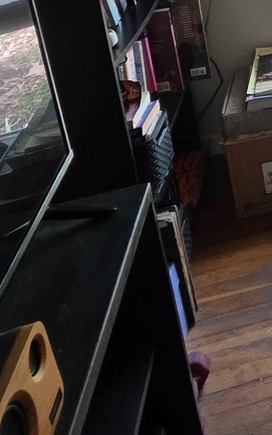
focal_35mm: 59
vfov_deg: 27.8
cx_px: 527
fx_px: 700
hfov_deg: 17.0
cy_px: -149
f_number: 1.9
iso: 320
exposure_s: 1/120
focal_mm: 2.2
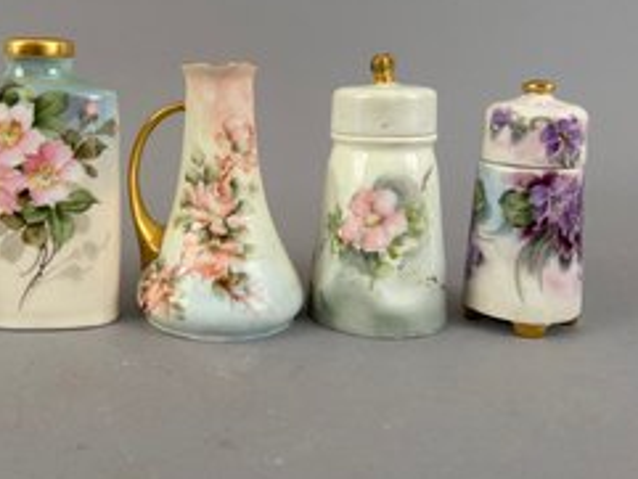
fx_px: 682
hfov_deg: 48.9
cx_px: 192
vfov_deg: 38.4
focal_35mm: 37
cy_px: 176
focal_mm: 5.7
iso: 64
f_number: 1.5
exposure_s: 1/60
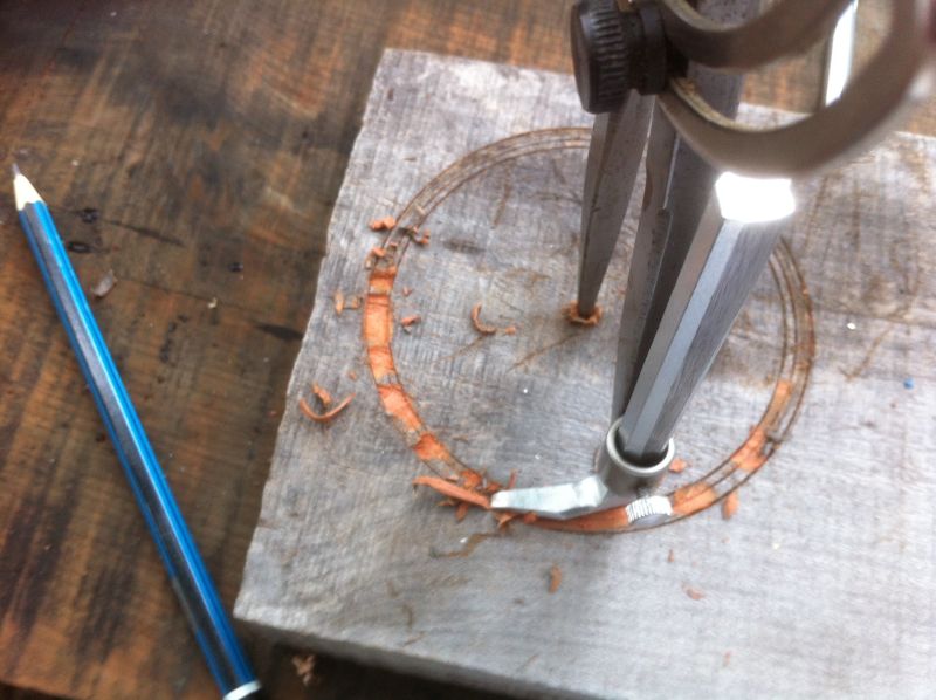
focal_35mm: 35
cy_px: 350
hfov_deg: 52.7
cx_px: 468
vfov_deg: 40.6
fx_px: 945
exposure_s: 1/15
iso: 80
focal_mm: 3.85
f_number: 2.8
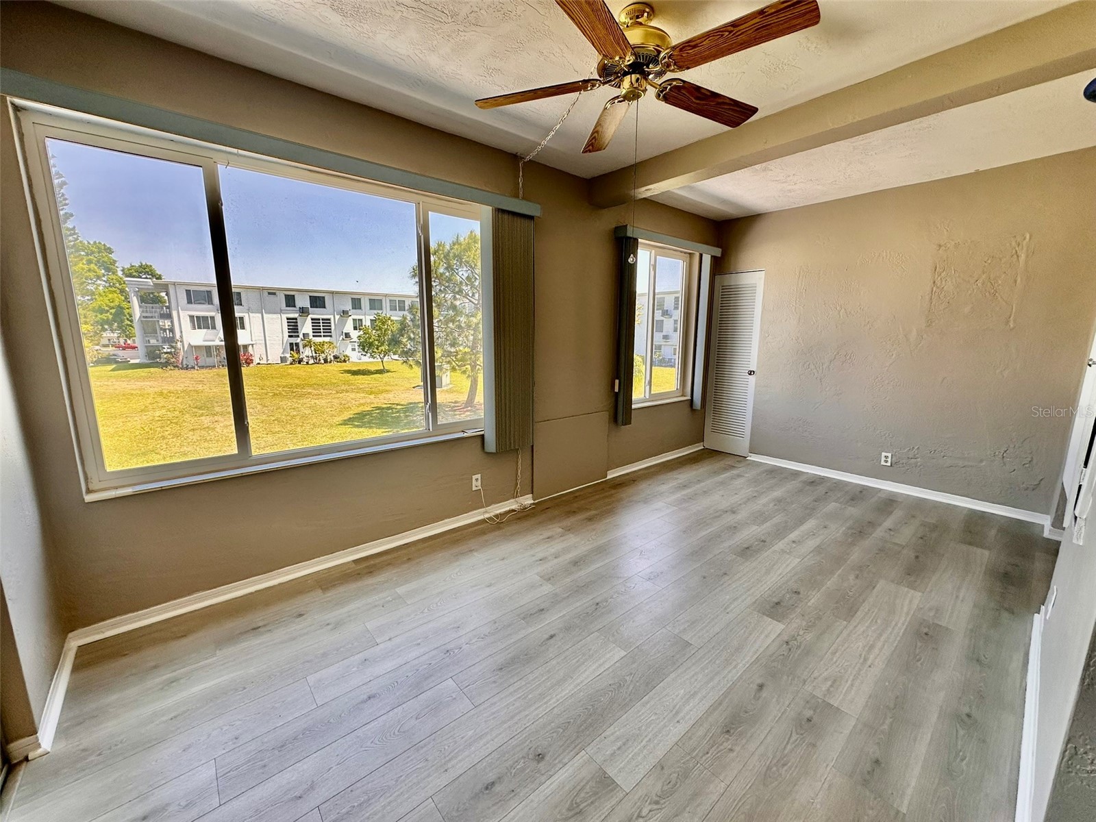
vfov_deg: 85.7
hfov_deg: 102.1
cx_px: 548
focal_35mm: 14
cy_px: 411
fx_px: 443
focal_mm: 2.22
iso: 40
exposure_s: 1/134
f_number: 2.2
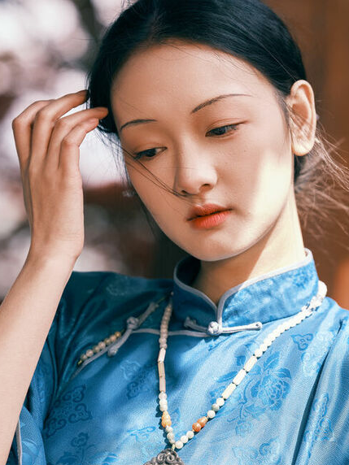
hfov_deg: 7.0
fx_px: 2863
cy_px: 354
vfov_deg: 9.3
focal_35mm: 213
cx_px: 229
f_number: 2.5
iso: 100
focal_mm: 110
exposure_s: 1/250
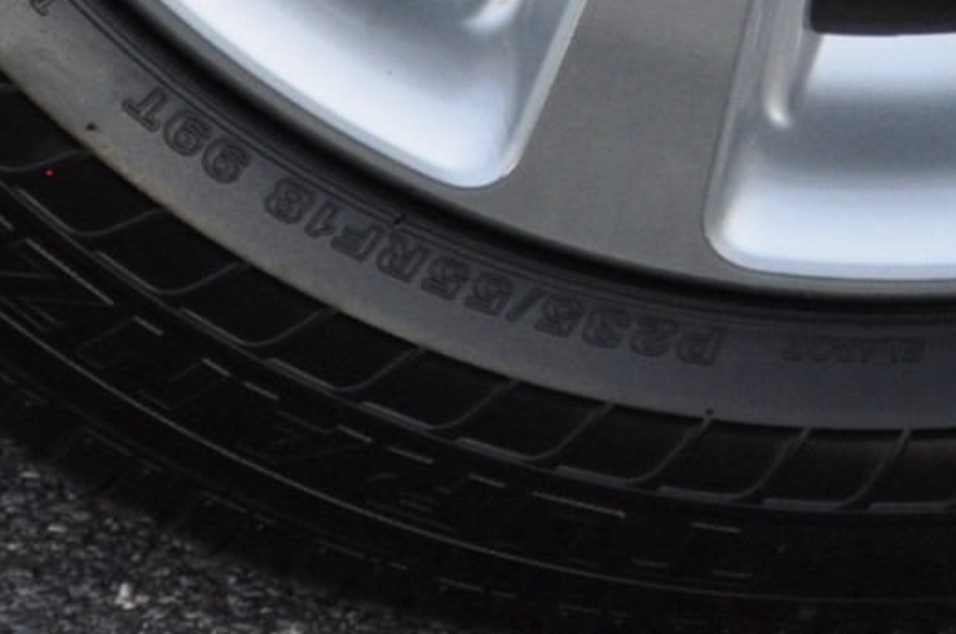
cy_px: -822
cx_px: 982
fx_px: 8005
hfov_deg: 6.8
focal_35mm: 302
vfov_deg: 4.4
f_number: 5.3
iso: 720
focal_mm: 42
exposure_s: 1/60
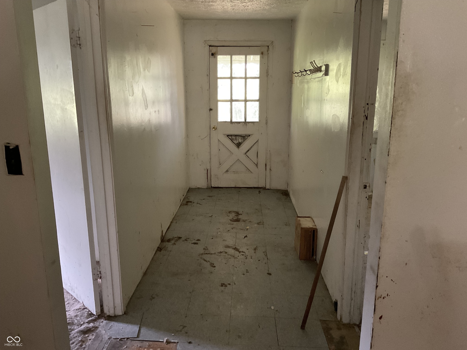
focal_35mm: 29
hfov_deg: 61.7
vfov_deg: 48.2
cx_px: 234
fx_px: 391
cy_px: 175
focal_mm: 3
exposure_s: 1/52
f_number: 1.8
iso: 320
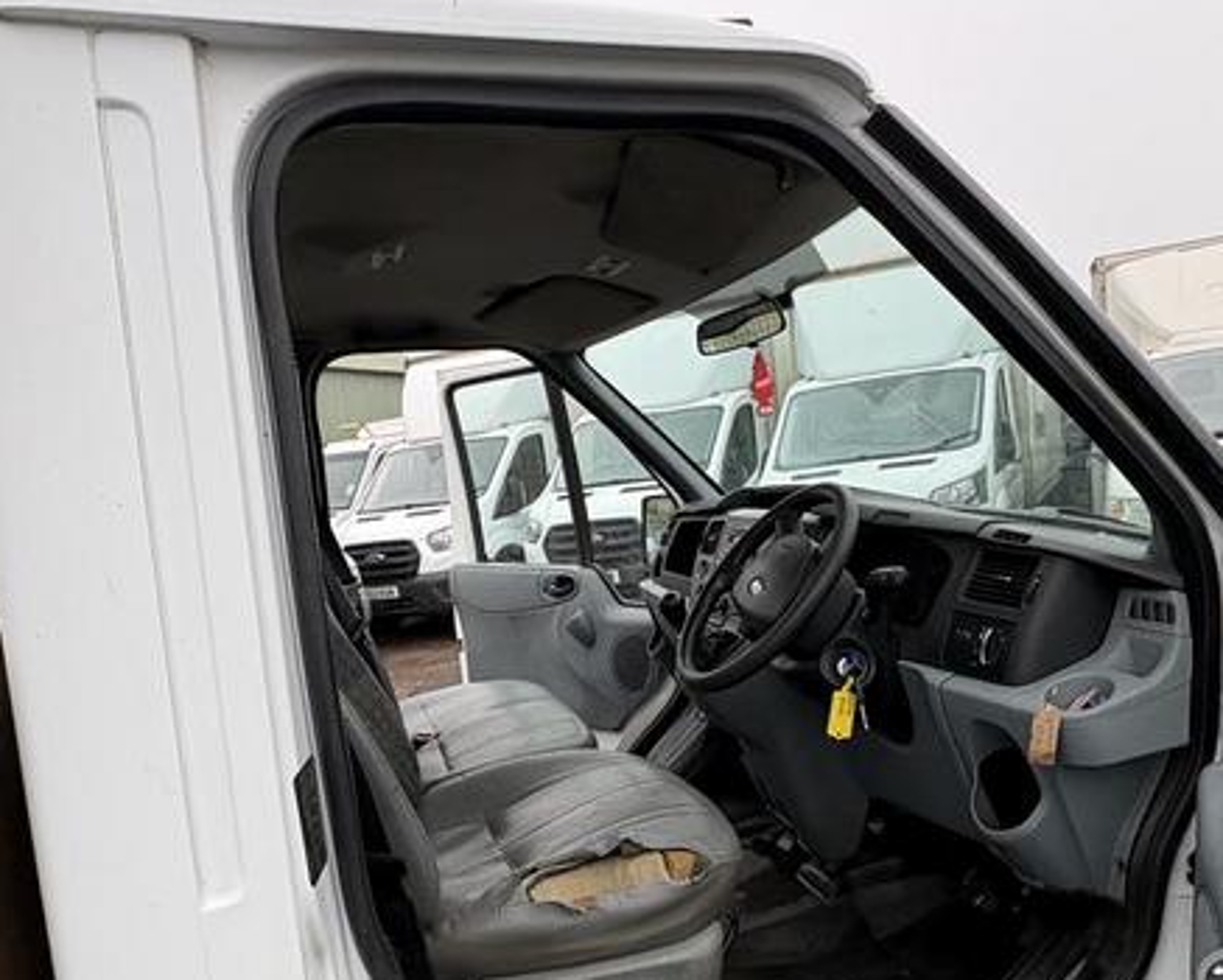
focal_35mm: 28
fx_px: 1014
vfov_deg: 50.8
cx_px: 618
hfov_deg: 62.2
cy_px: 638
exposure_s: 1/231
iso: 50
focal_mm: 2.22
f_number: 2.2
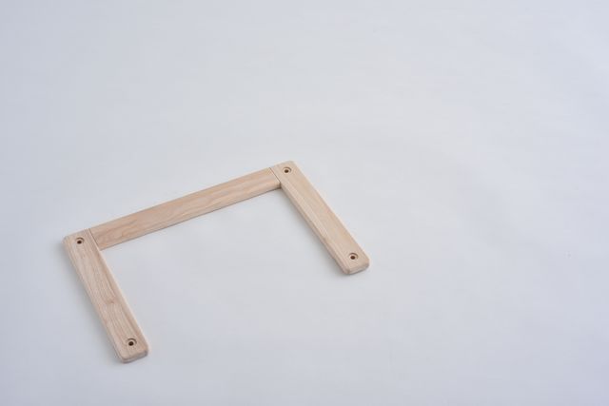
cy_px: 203
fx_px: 1015
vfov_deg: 22.6
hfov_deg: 33.4
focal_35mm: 60
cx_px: 304
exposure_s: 1/125
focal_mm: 60
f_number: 16
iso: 200
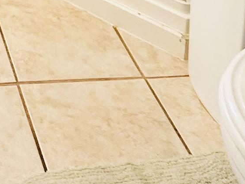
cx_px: -107
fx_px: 545
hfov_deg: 21.7
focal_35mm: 77
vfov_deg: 12.8
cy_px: -298
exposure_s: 1/120
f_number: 2.2
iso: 320
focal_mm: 2.22
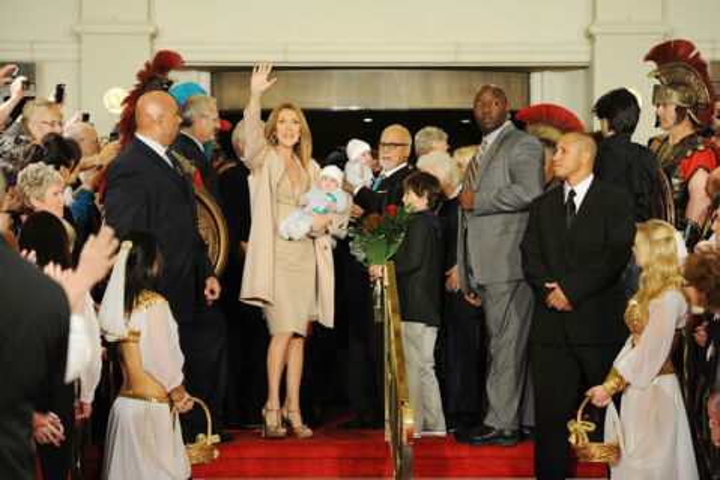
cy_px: 240
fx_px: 2239
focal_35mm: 112
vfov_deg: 12.2
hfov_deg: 18.3
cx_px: 360
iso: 1000
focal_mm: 112
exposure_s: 1/200
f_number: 3.2
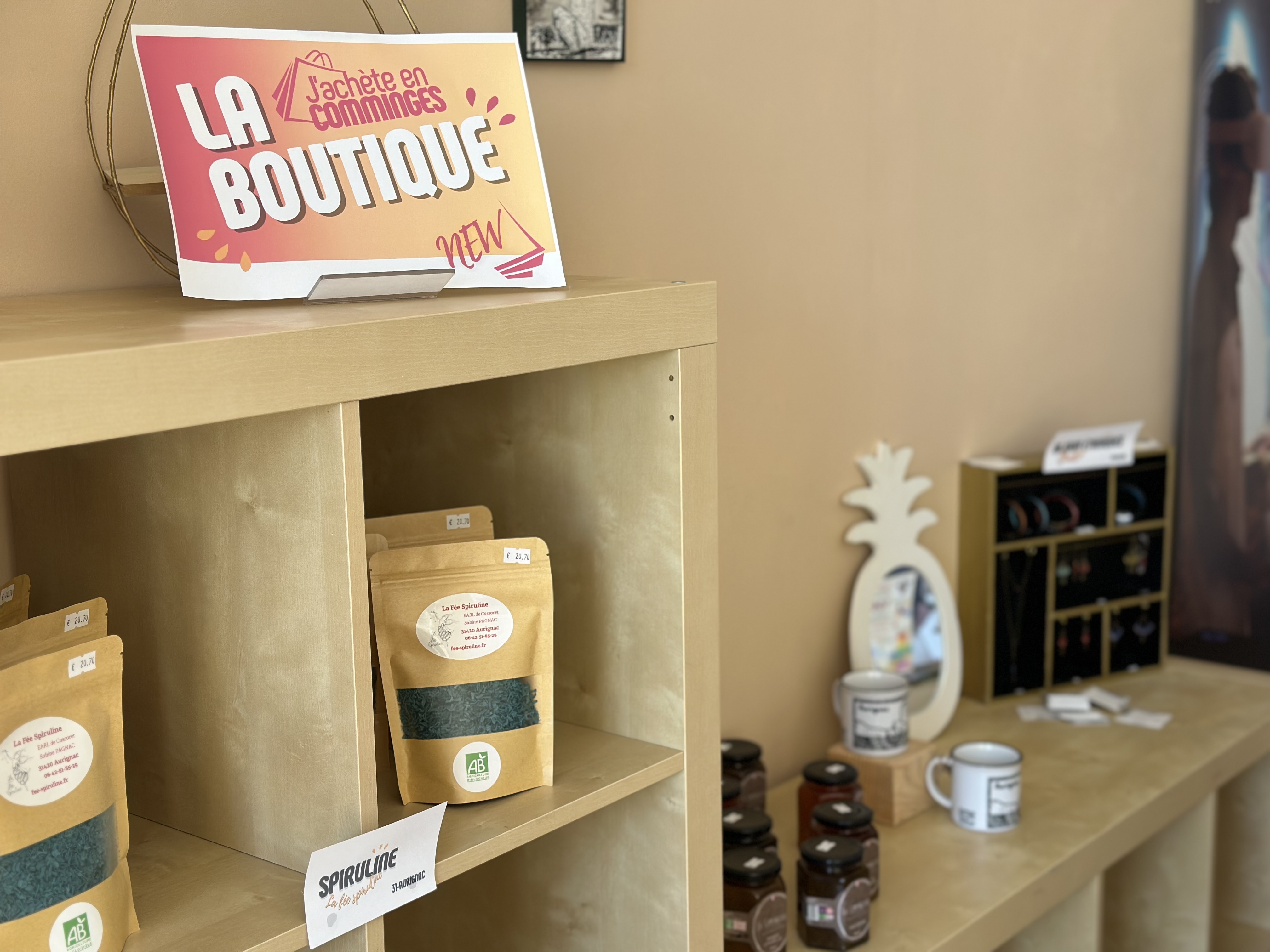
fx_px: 1761
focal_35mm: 48
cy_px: 476
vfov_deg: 30.3
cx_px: 635
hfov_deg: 39.7
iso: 80
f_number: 1.78
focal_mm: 6.86
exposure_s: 1/198
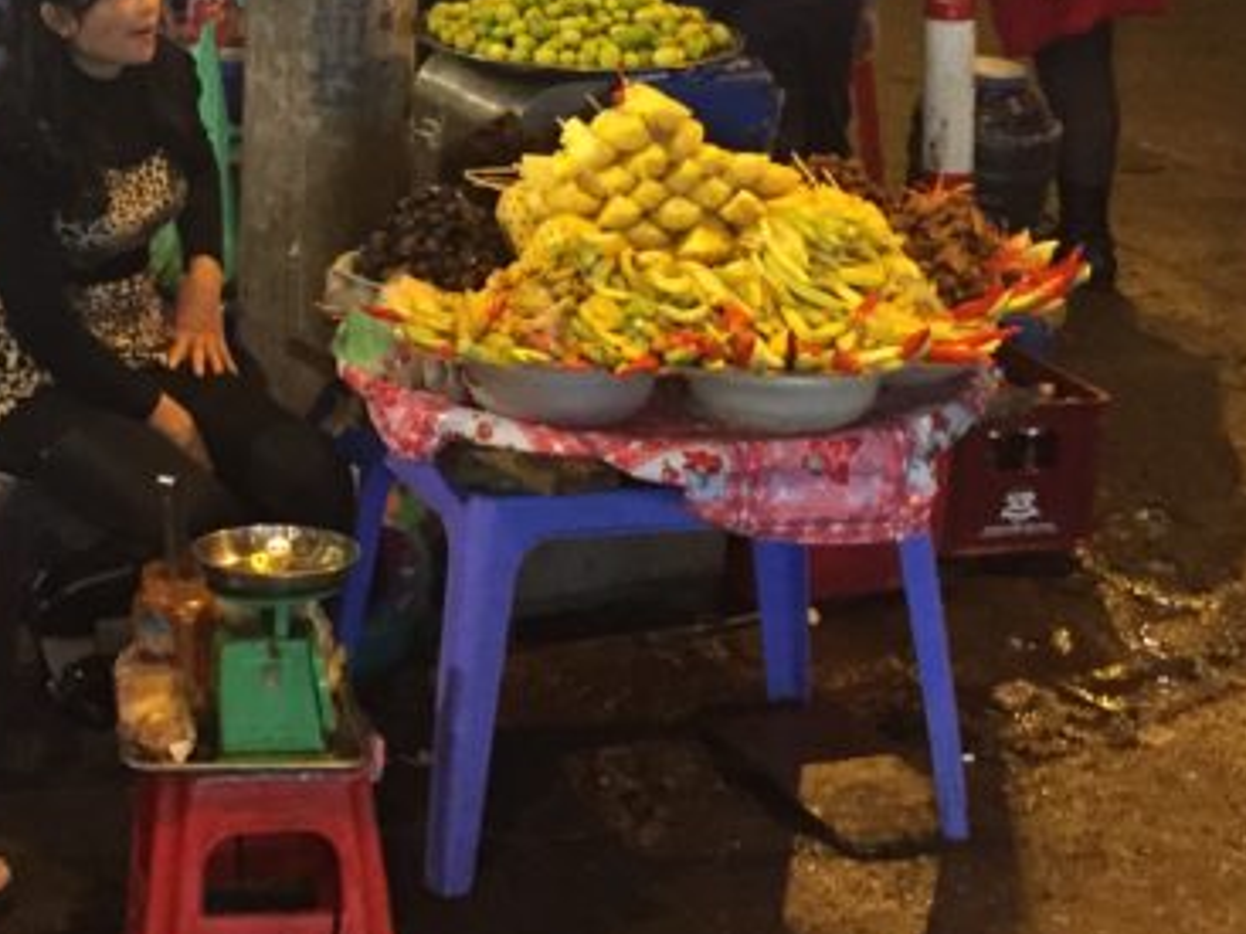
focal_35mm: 81
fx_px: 2915
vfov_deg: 17.4
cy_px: -156
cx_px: 115
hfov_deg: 23.5
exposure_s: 1/30
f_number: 2.2
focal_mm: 4.15
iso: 250
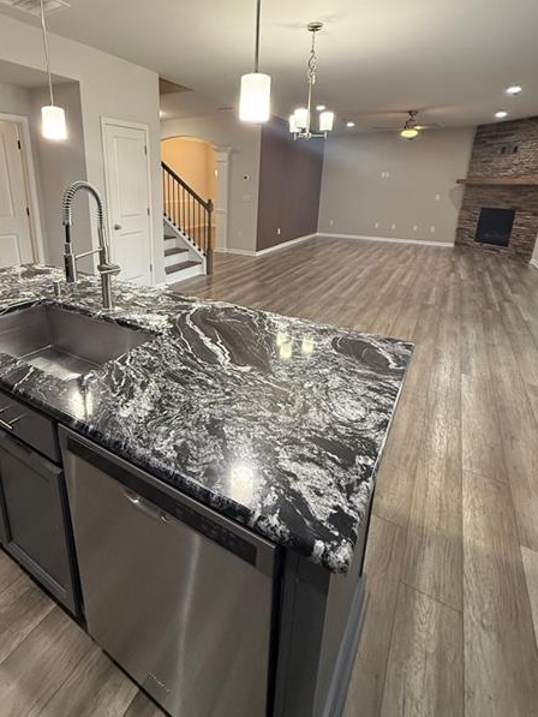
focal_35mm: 18
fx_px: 373
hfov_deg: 71.1
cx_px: 223
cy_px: 286
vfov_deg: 86.6
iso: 500
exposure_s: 1/120
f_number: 2.2
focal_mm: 2.22
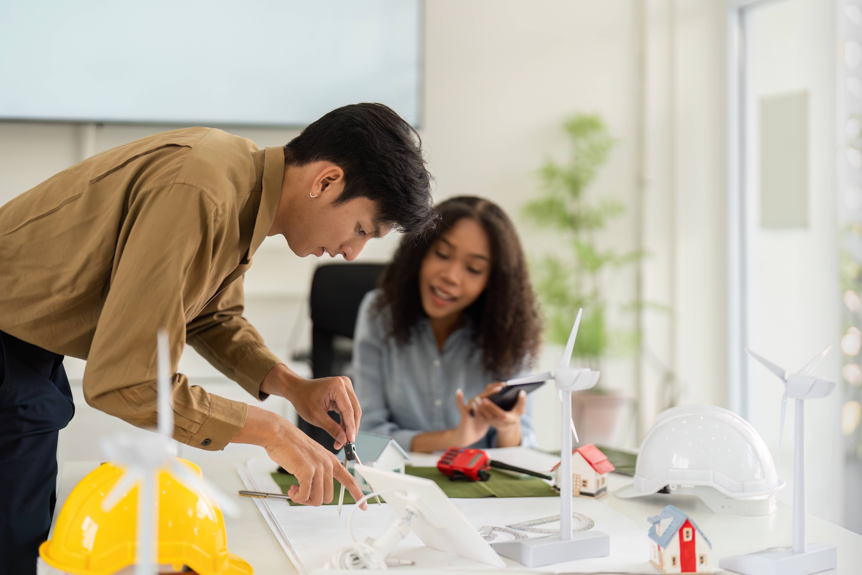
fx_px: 1197
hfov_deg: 39.6
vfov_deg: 27.0
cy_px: 288
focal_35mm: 50
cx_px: 431
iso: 400
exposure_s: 1/1250
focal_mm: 50
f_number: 1.2
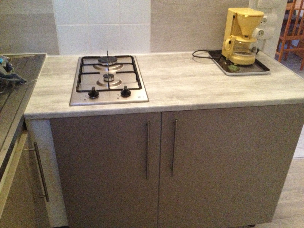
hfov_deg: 52.6
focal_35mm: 35
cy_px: 114
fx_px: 307
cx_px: 152
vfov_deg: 40.7
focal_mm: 4.28
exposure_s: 1/17
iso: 800
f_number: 2.4
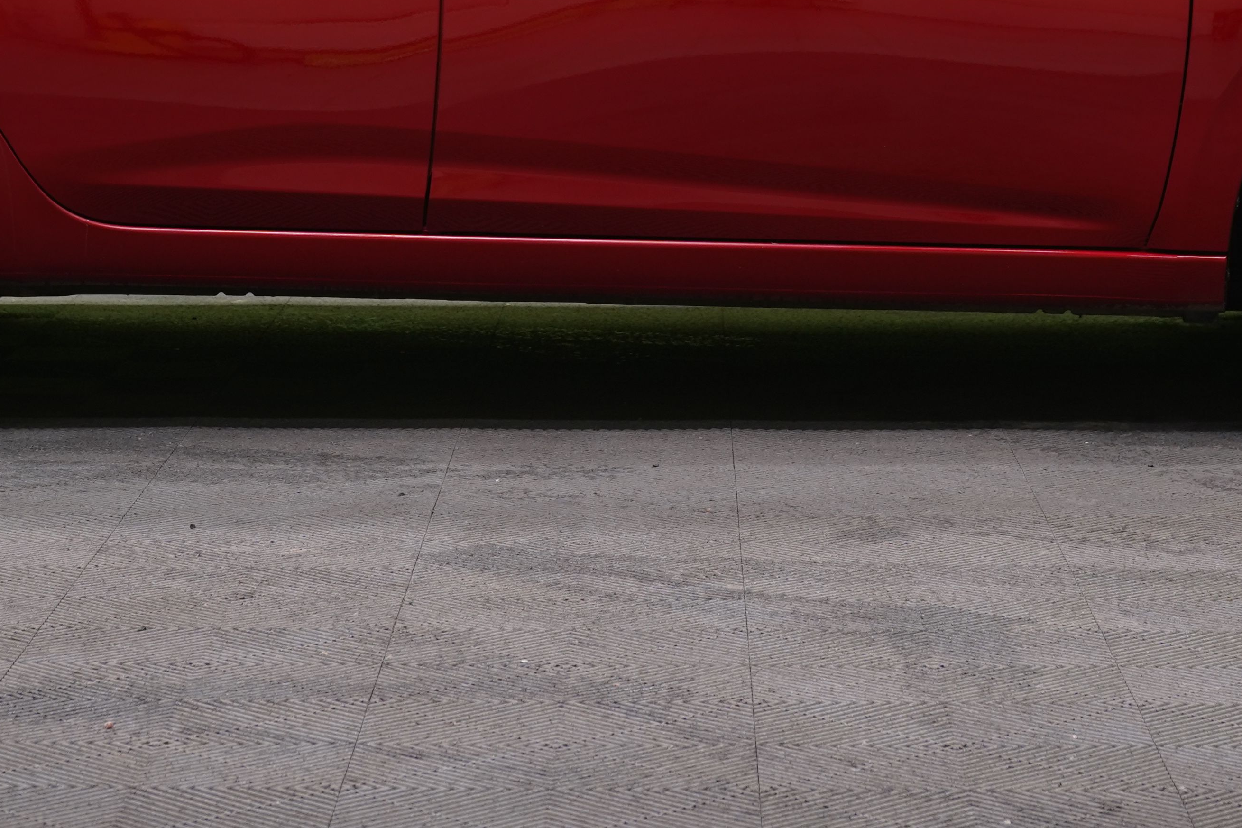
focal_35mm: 126
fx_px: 4347
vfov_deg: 10.7
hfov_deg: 16.3
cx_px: 661
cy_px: -112
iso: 400
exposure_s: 1/25
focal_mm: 55
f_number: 5.6
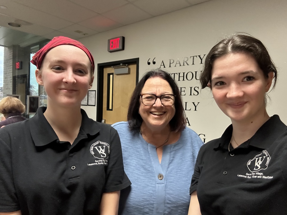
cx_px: 144
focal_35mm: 23
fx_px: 191
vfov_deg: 58.9
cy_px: 108
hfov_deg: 73.9
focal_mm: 2.69
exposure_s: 1/60
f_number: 1.9
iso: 250
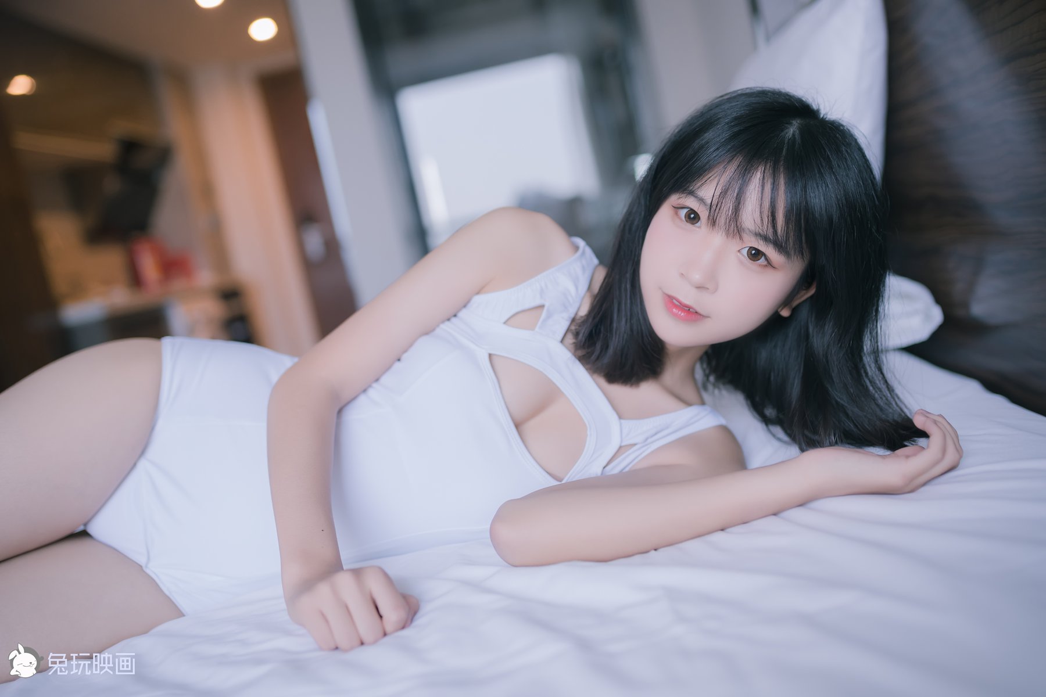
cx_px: 523
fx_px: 1017
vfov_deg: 37.9
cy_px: 348
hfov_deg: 54.4
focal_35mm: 35
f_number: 1.8
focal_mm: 35
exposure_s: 1/200
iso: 1250
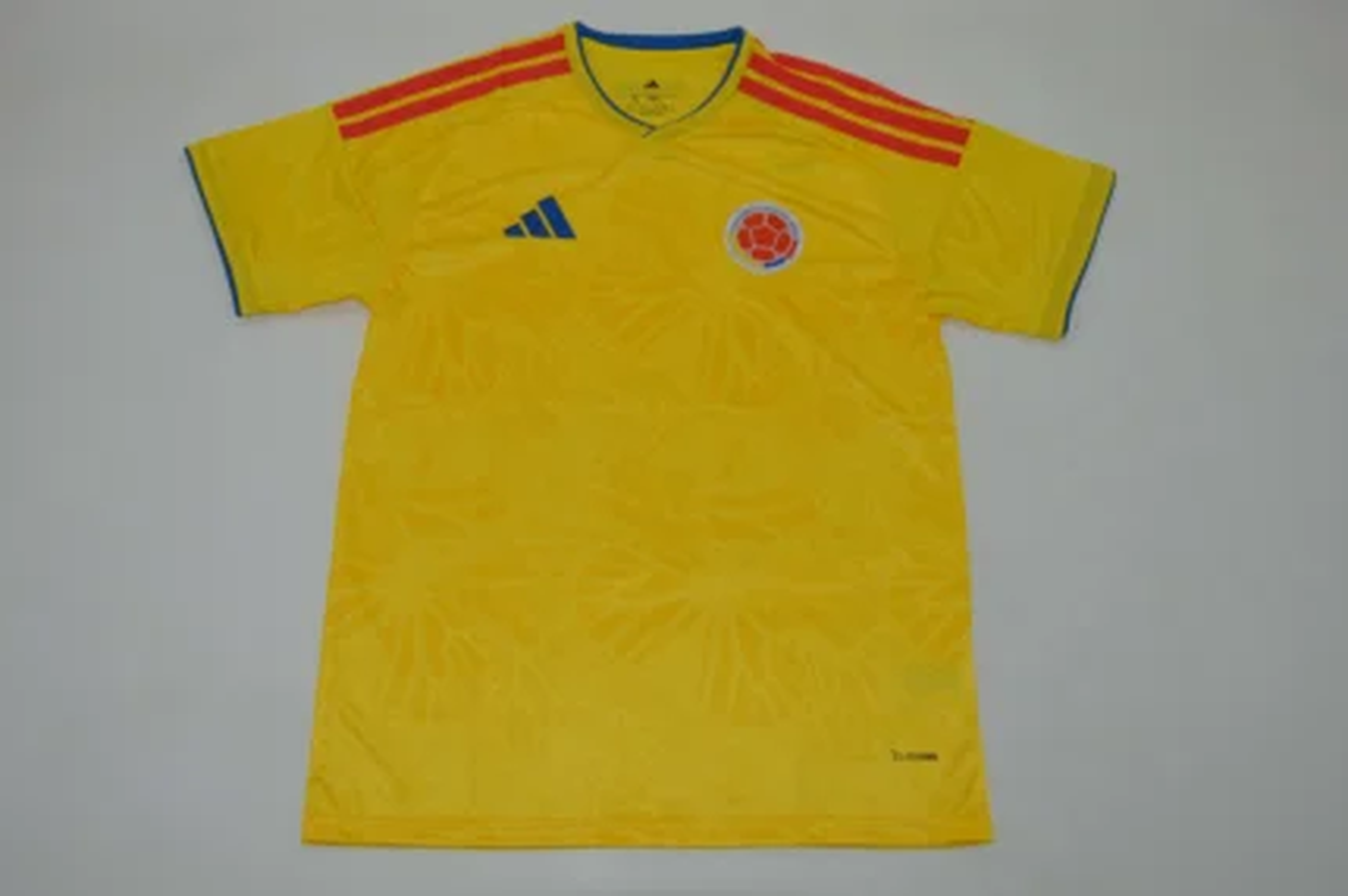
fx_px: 1179
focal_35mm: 32
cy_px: 448
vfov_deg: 41.7
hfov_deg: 59.5
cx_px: 674
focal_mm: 21
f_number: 14
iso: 400
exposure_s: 1/200
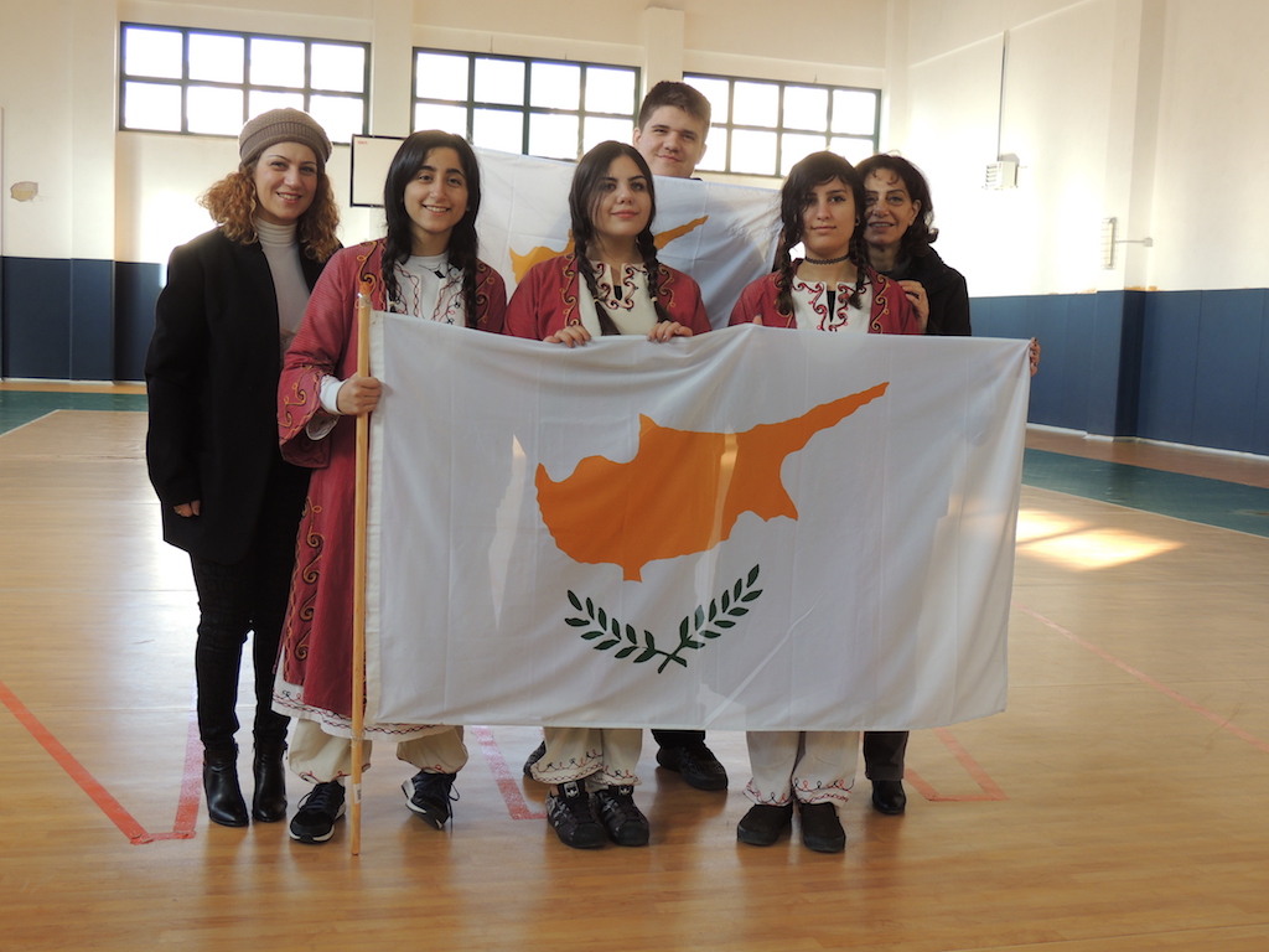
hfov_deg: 46.8
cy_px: 476
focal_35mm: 40
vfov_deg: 36.0
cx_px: 634
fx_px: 1466
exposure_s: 1/50
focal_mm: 7.1
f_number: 3.3
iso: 110
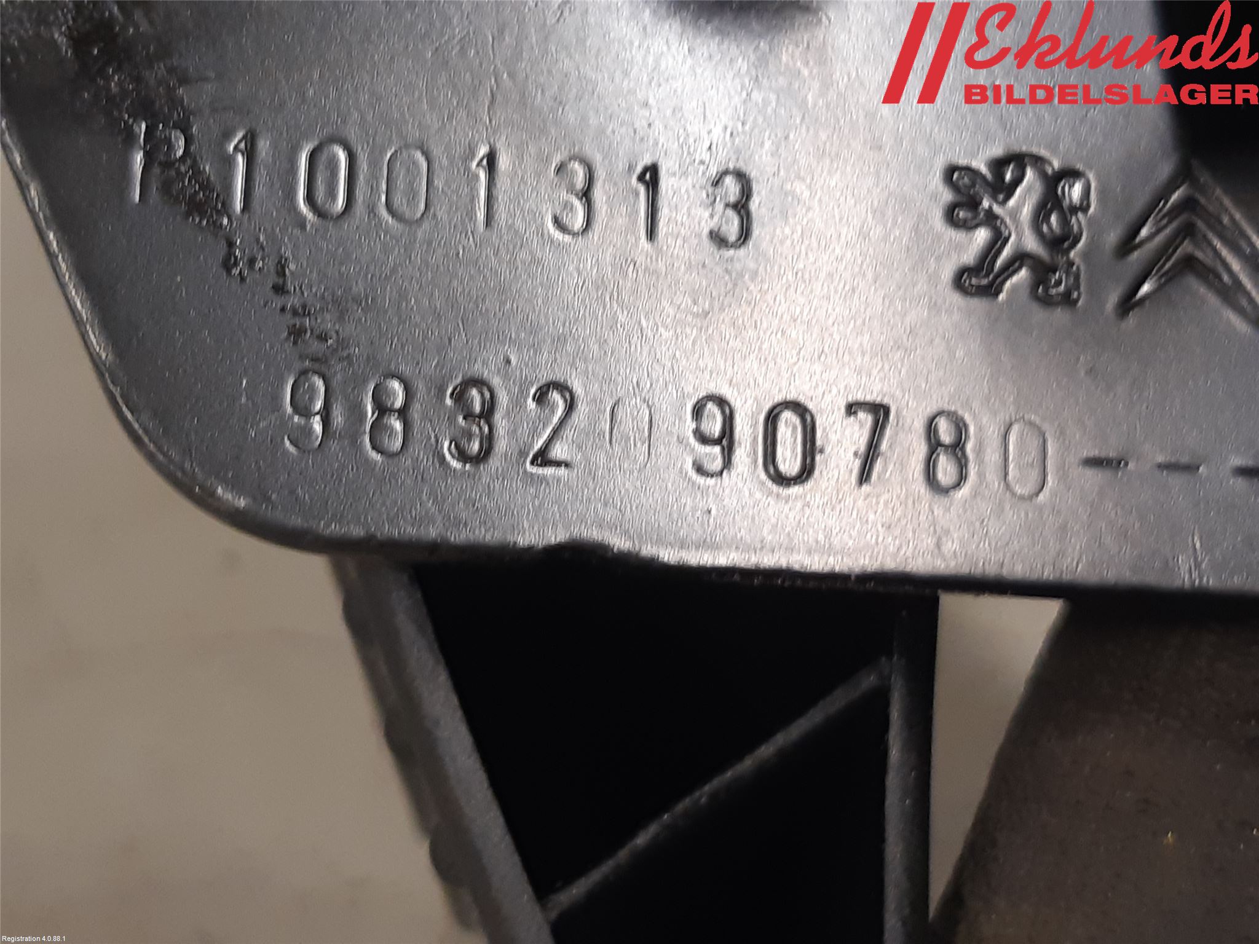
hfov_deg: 67.3
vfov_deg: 53.1
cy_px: 472
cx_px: 630
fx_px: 946
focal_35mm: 26
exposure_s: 1/50
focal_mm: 3.93
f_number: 1.7
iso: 125
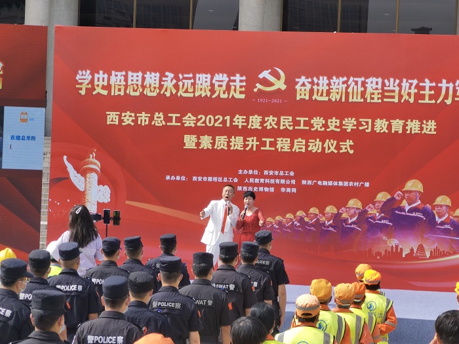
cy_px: 172
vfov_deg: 11.0
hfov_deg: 14.6
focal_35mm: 135
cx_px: 230
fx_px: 1790
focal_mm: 14.45
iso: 50
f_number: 3.4
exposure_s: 1/350
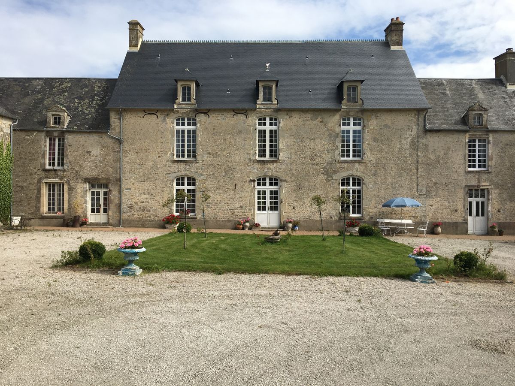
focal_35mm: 29
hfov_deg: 61.7
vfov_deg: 48.2
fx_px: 431
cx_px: 258
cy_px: 193
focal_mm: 4.15
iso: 25
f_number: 2.2
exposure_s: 1/1538
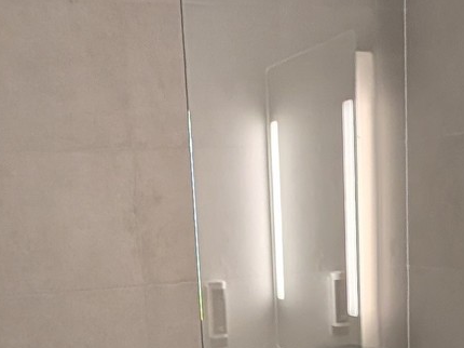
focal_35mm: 63
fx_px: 844
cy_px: 411
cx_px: 263
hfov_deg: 30.7
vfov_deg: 21.7
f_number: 2.2
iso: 51
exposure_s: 1/30.6
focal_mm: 1.95
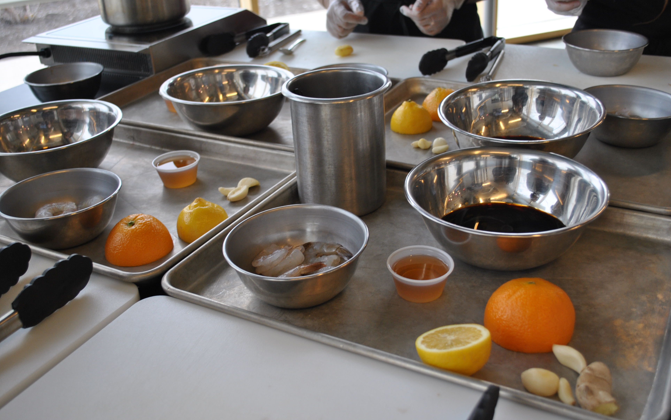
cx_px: 338
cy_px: 210
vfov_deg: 34.4
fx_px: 677
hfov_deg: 52.7
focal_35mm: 37
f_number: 4.5
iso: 200
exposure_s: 1/80
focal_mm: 24
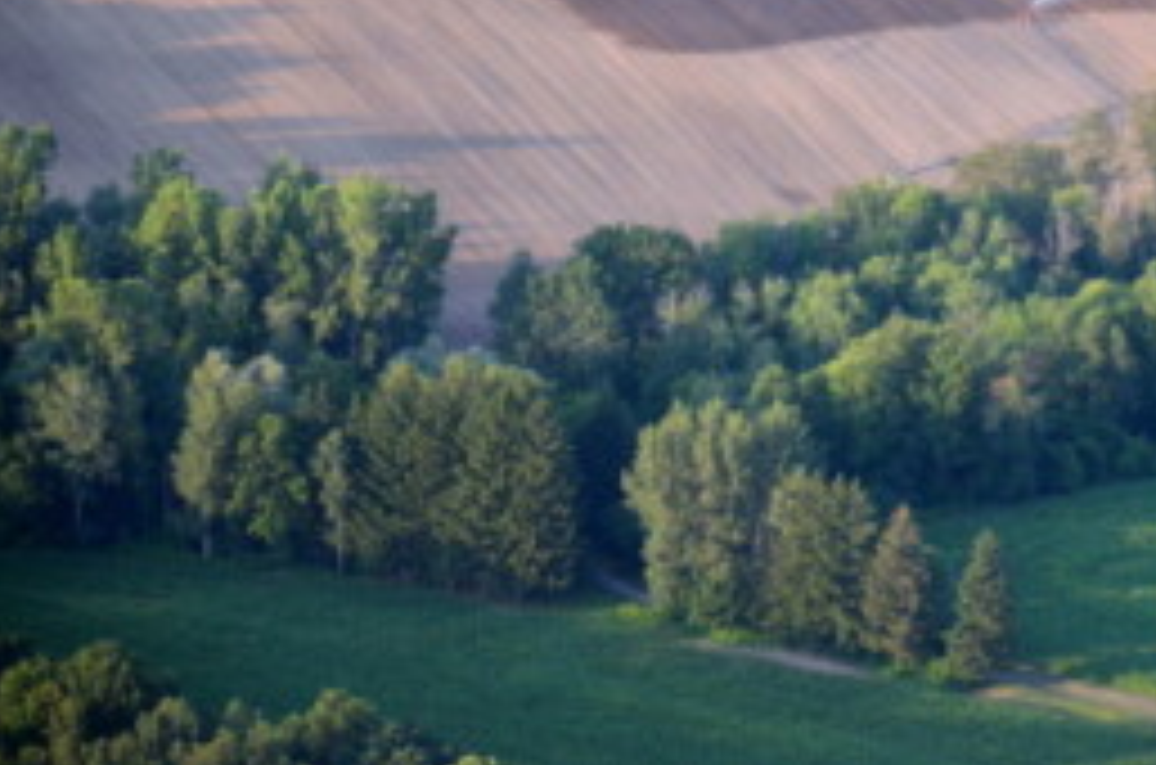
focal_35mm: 307
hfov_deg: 6.7
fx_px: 9833
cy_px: 29
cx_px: 1116
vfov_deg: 4.4
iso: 800
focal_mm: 105
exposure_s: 1/640
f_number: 5.6
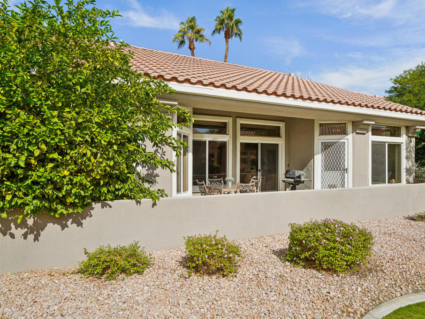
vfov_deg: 54.9
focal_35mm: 25
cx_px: 223
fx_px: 307
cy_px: 159
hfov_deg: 69.4
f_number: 8
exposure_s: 1/320
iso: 100
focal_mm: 23
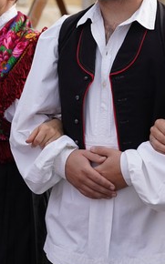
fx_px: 1037
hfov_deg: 9.0
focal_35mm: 144
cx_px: 181
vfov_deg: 14.5
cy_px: 100
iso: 500
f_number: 2.8
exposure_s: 1/5000
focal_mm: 50
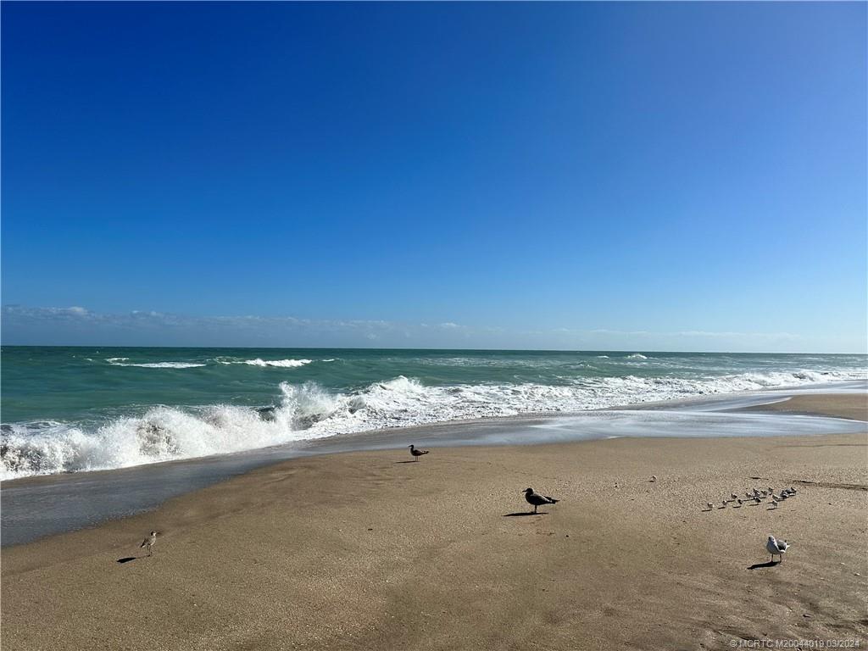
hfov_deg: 71.6
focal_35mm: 24
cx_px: 434
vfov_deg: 56.8
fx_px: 602
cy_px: 326
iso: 80
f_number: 1.78
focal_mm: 6.86
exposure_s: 1/13699
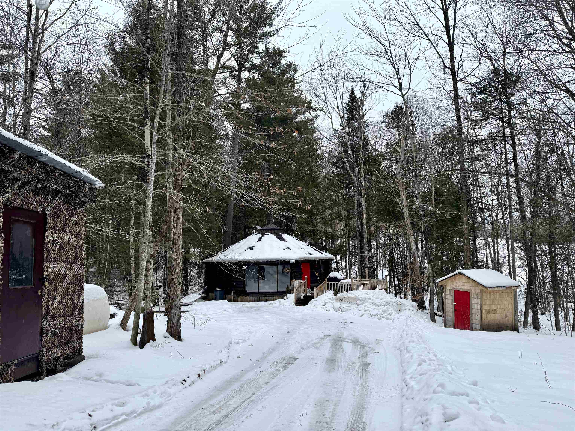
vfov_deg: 56.8
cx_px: 288
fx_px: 399
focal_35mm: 24
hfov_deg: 71.6
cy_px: 216
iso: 80
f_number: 1.78
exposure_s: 1/1637
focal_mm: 6.76
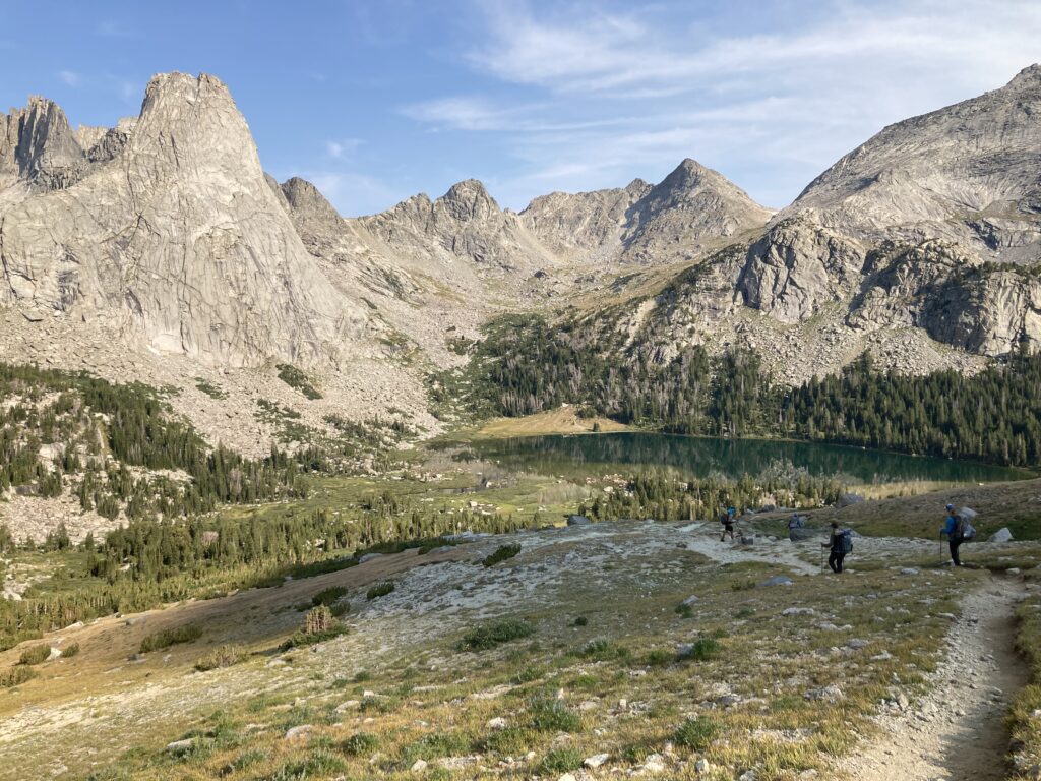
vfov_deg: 49.7
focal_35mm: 28
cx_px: 520
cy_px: 390
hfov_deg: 63.4
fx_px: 842
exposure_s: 1/1412
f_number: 1.8
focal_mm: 3.99
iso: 20
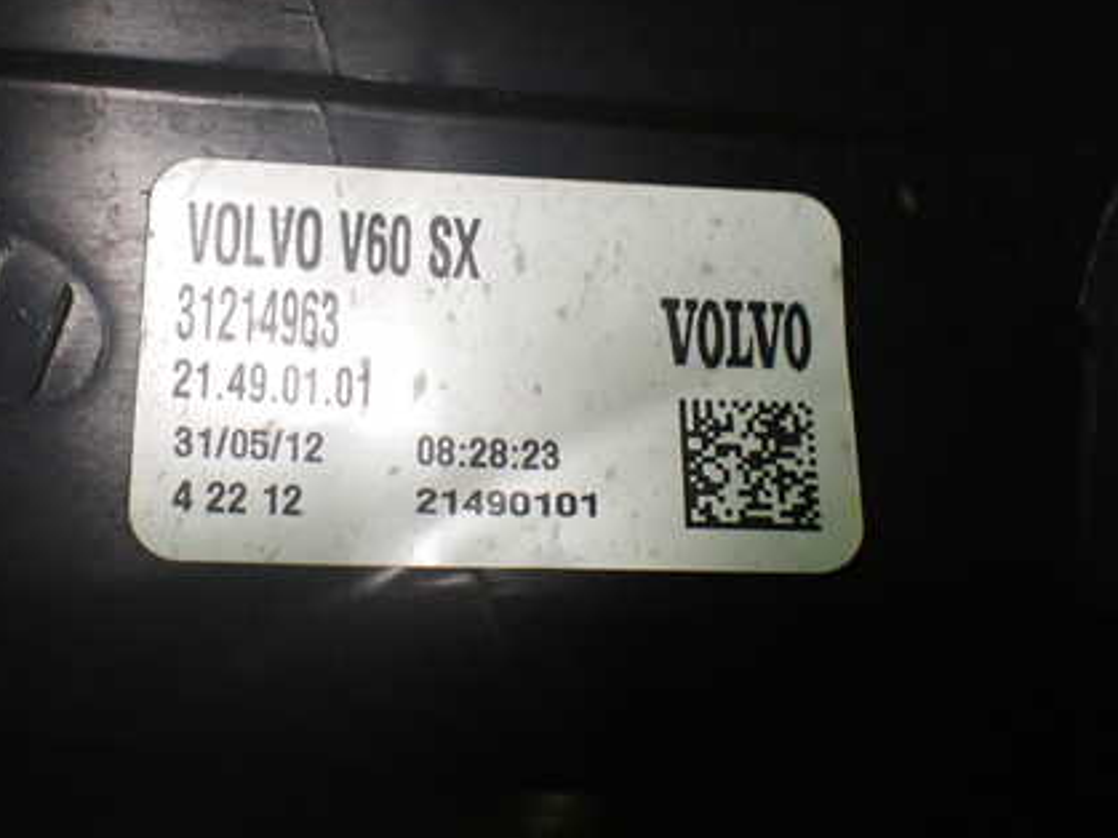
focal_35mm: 43
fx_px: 1388
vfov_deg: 33.5
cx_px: 446
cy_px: 350
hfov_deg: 43.6
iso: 800
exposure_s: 1/100
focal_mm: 5.4
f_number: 2.3
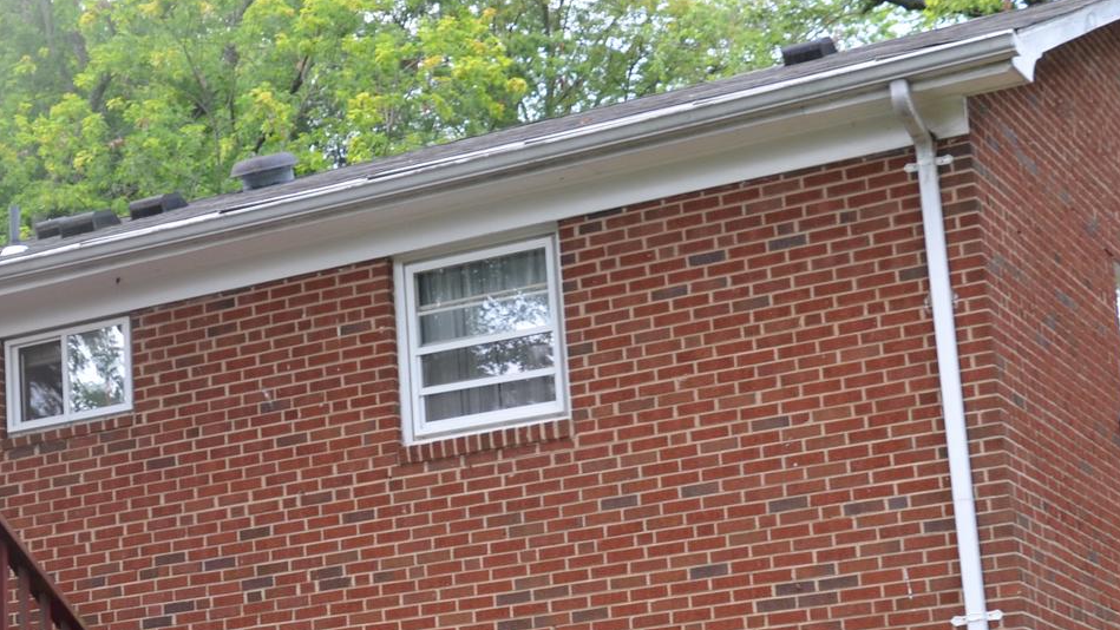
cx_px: 262
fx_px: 2614
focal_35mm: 88
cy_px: 446
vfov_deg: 13.7
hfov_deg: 23.9
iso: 280
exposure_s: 1/125
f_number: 5.6
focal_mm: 26
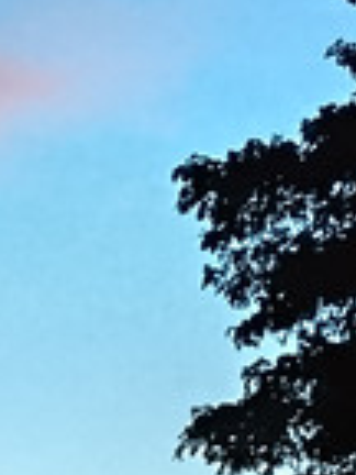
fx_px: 1837
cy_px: 774
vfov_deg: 13.6
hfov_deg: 10.8
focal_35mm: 134
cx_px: -112
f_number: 1.8
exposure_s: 1/20
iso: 1600
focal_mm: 4.22
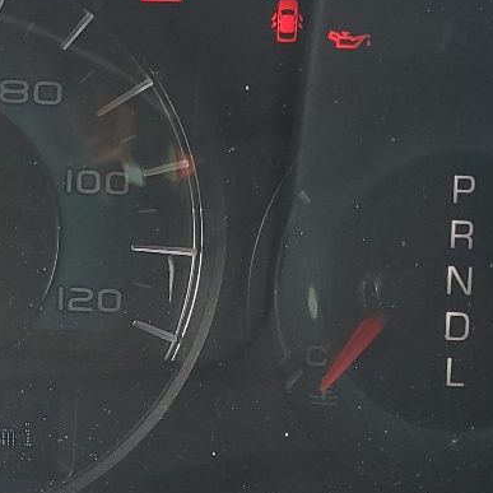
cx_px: -126
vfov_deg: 18.3
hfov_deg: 17.3
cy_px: 186
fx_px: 1531
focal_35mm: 95
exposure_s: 1/60.2
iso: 65
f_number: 1.5
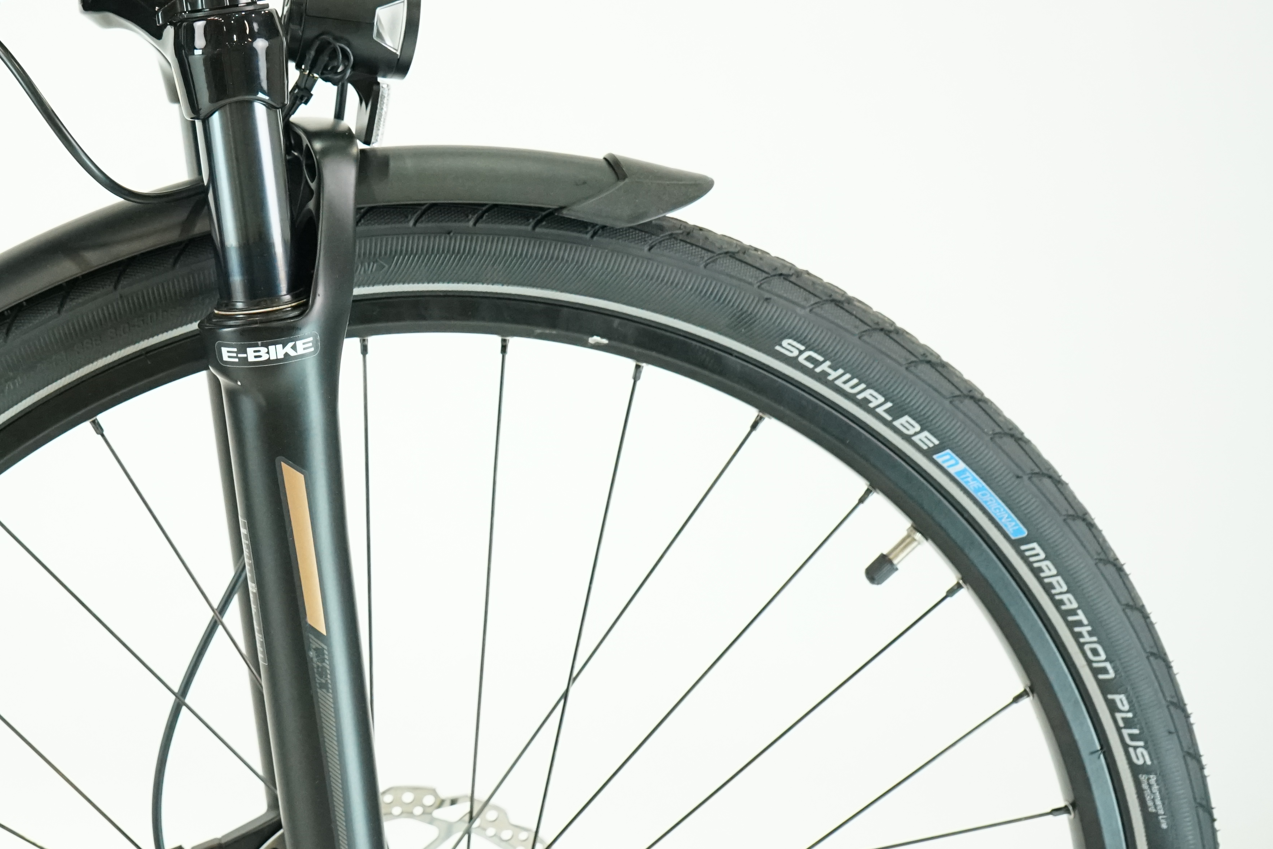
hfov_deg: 33.4
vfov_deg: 23.4
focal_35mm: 58
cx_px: 244
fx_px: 2051
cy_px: 351
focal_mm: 34
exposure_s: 1/200
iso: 3200
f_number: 6.3
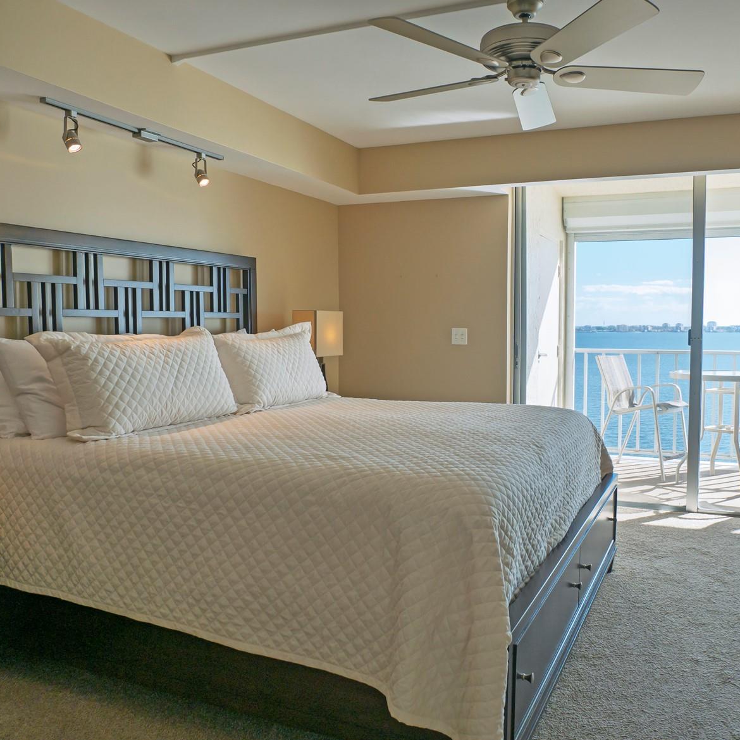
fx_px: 701
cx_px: 430
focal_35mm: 29
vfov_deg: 55.6
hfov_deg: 55.4
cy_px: 369
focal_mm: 12
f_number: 5.6
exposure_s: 1/250
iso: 200
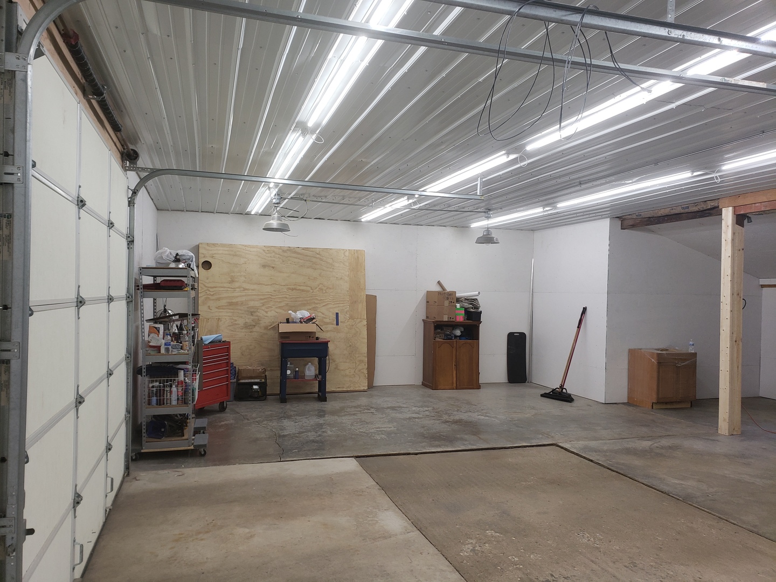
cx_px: 388
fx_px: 583
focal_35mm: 26
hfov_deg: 67.3
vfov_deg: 53.1
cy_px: 291
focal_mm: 4.3
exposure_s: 1/60
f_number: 2.4
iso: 125
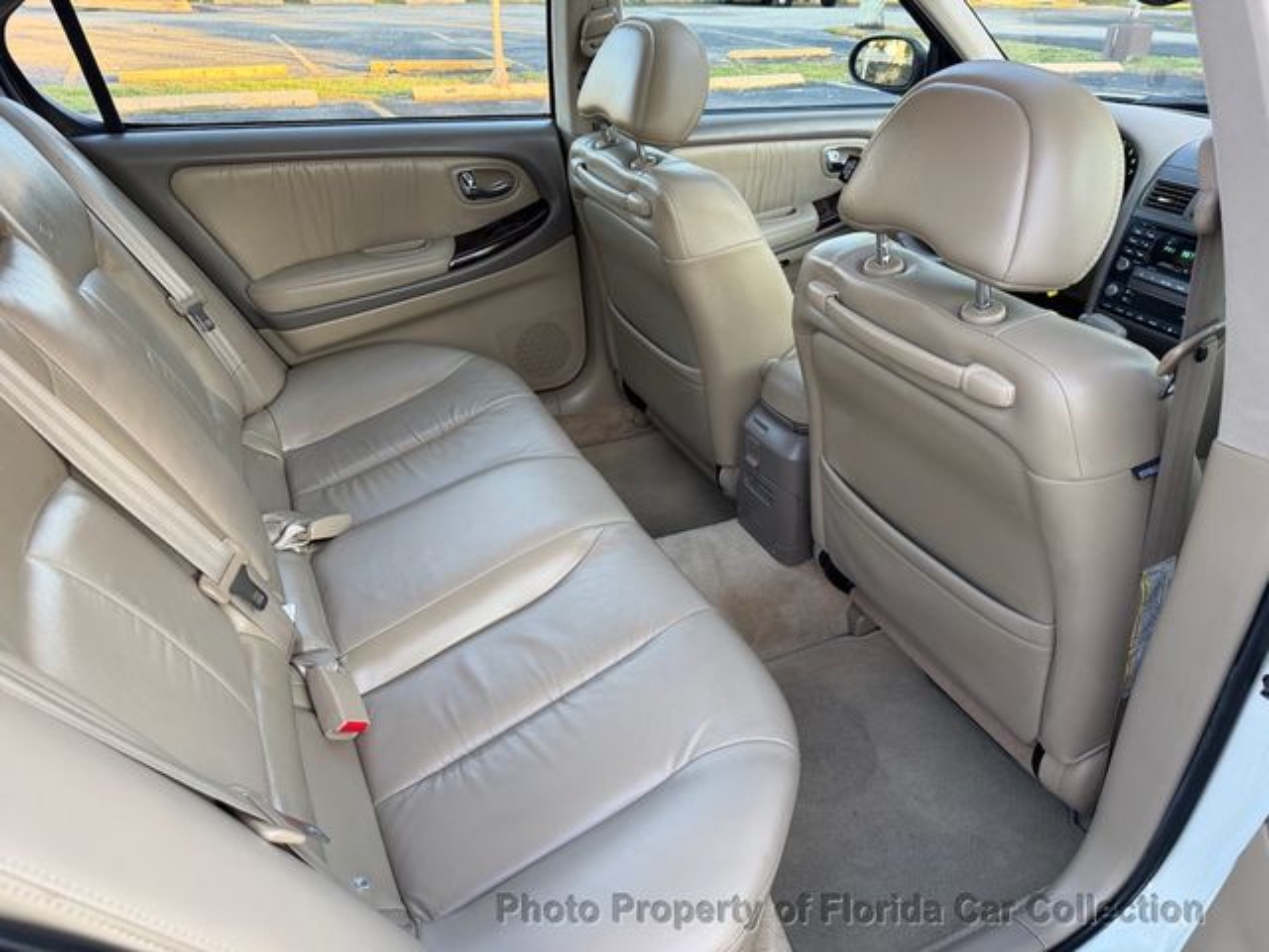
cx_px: 634
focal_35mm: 24
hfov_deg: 71.6
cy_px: 476
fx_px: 880
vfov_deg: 56.8
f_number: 1.78
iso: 125
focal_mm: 6.76
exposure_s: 1/141
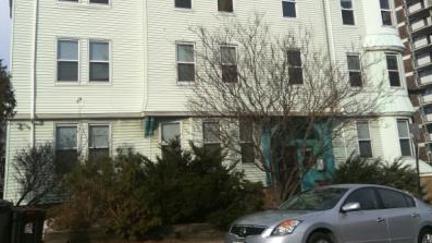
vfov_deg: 27.4
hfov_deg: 47.4
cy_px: 68
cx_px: 210
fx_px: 492
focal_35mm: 43
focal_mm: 3.85
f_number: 2.8
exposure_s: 1/1885
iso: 80
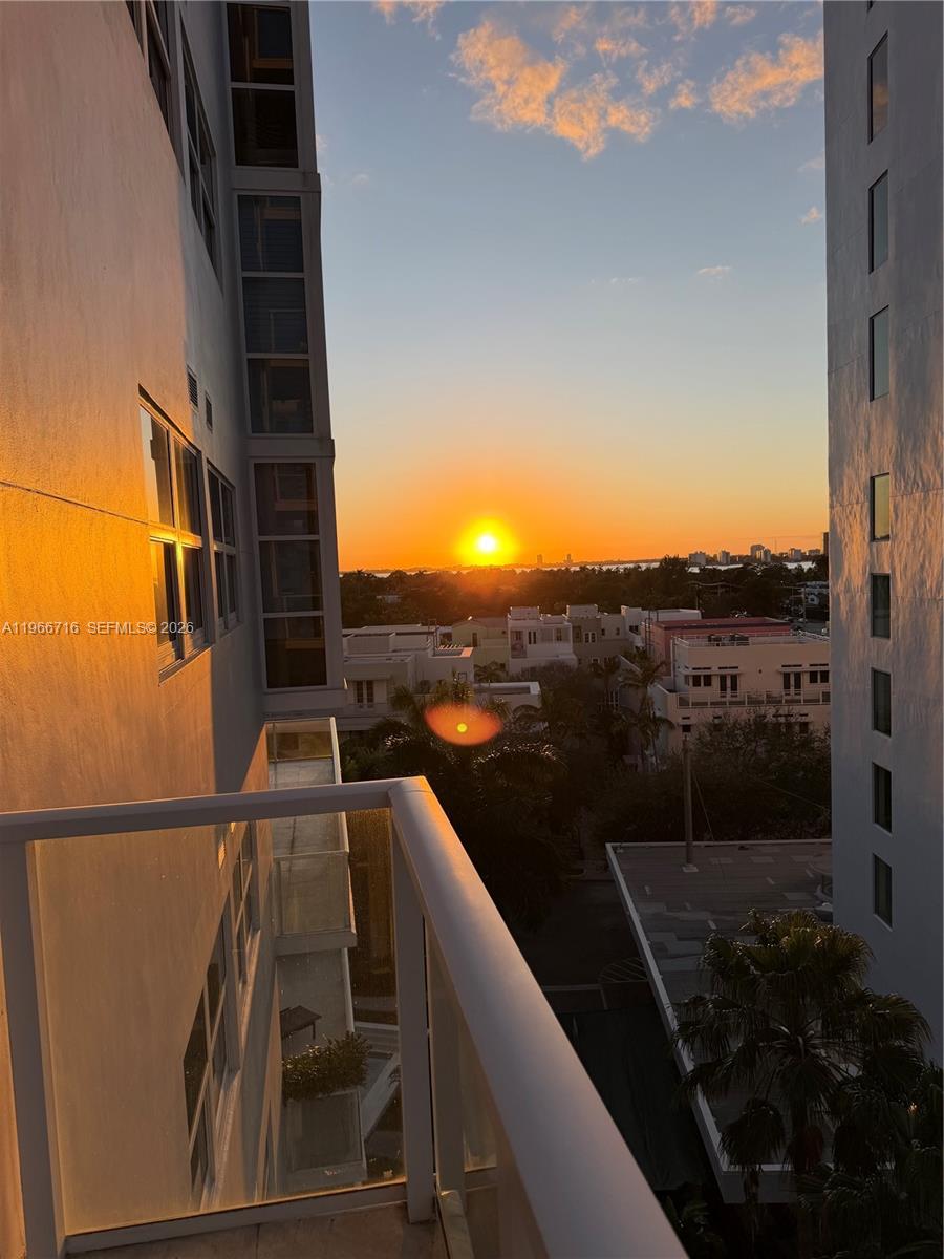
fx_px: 873
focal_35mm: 24
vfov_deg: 71.6
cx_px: 472
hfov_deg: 56.8
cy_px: 630
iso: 80
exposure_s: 1/2525
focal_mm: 6.76
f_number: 1.78
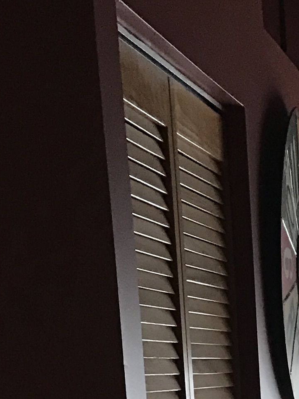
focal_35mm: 117
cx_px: 539
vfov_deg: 14.2
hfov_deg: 11.7
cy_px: 786
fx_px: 1347
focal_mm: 3.99
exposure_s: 1/15
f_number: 1.8
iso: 40
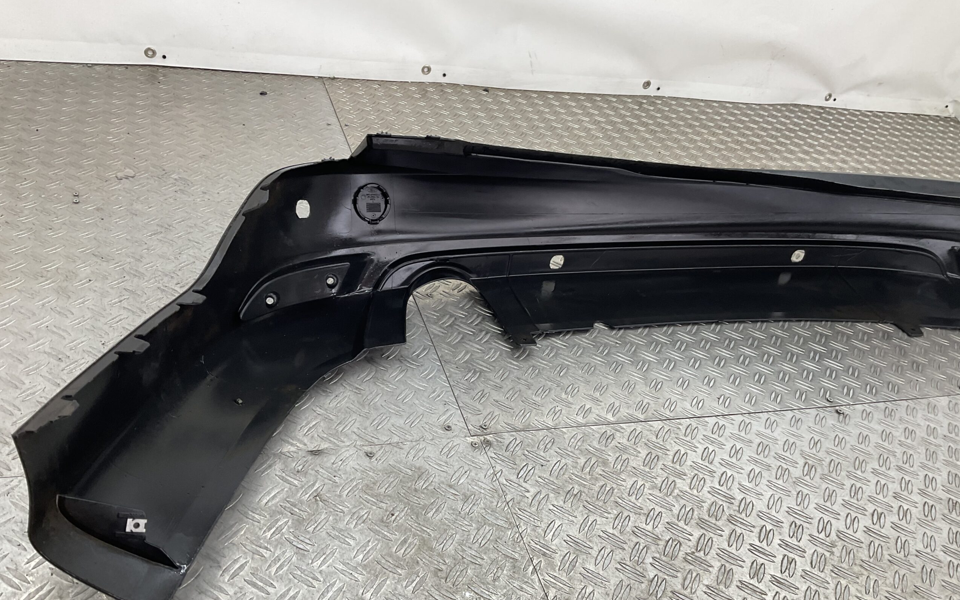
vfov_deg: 40.5
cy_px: 353
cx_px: 477
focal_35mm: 31
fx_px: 811
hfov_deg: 61.2
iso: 32
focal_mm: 3
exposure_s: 1/100
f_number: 1.8
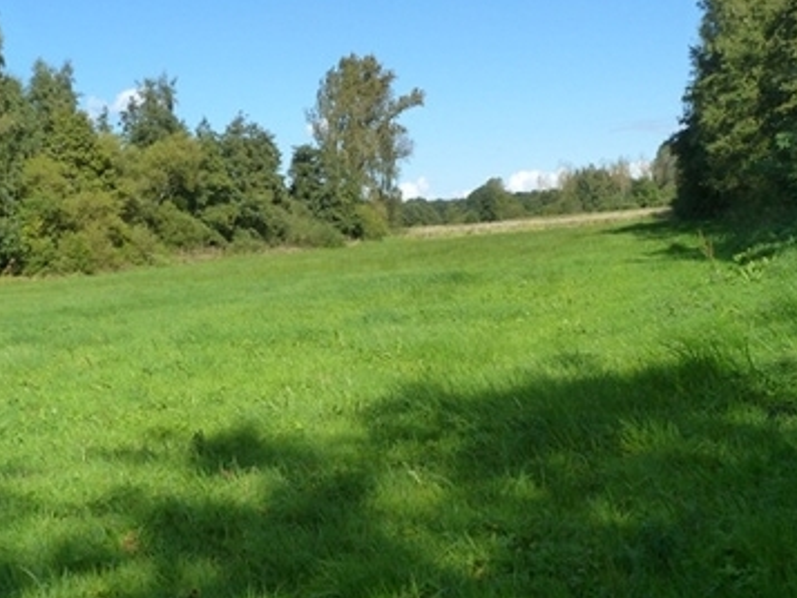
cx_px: 384
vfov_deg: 34.2
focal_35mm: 42
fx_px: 967
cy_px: 221
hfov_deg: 44.8
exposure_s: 1/250
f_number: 5.6
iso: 125
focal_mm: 4.5
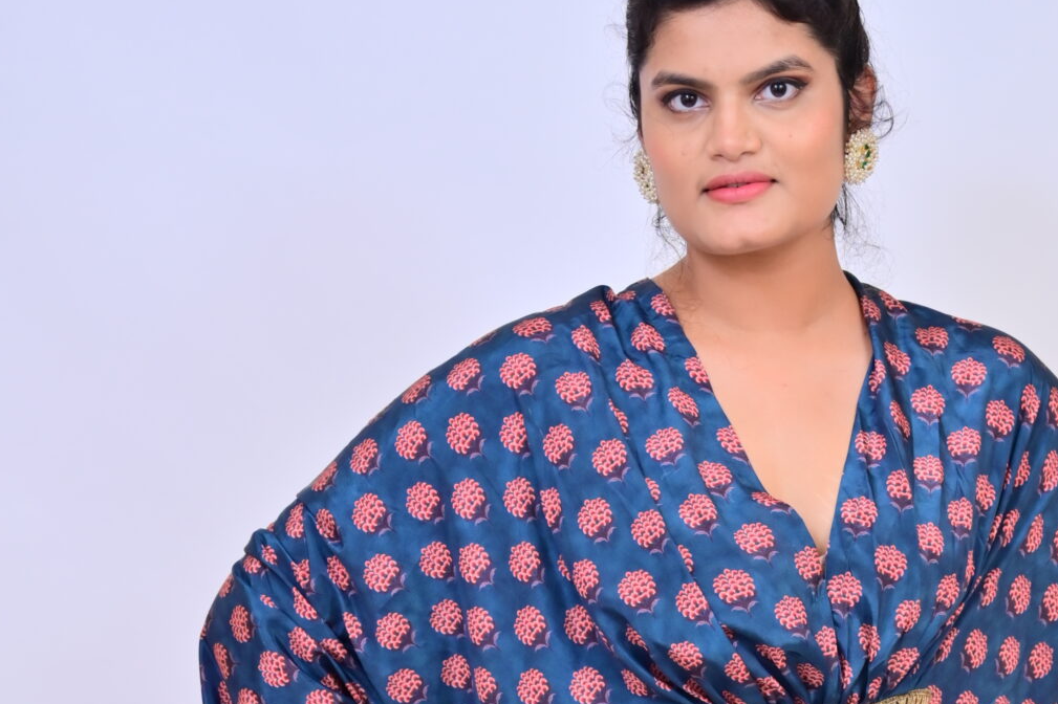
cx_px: 784
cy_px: 1087
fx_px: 3055
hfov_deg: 19.5
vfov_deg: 12.4
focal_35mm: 104
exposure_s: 1/125
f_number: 4.5
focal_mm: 41
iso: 200
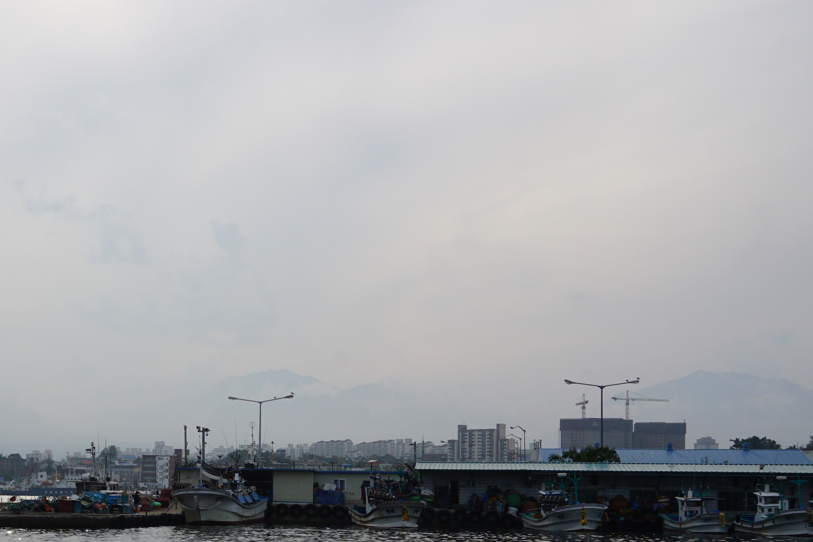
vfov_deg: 22.3
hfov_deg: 31.0
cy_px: 447
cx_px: 5
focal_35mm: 60
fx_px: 1355
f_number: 11
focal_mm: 20
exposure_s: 1/200
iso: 100
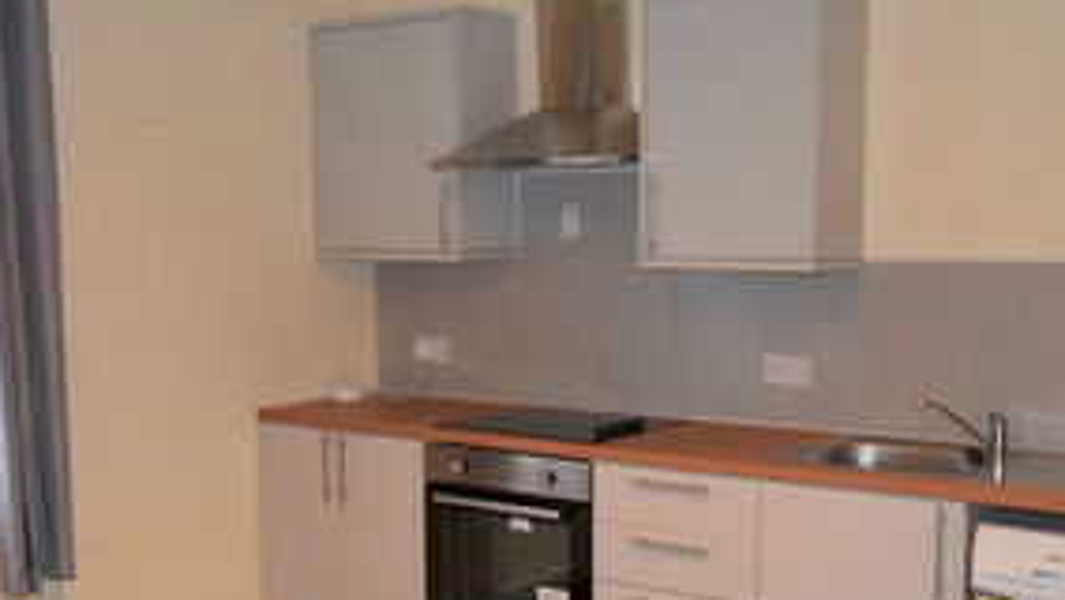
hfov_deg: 41.1
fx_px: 1421
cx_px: 491
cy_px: 388
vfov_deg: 23.8
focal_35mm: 50
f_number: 4.5
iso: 2200
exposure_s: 1/60
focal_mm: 13
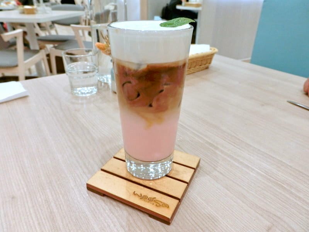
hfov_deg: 69.4
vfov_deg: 54.9
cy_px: 116
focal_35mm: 25
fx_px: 223
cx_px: 154
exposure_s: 1/125
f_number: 2.8
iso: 320
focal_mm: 5.4
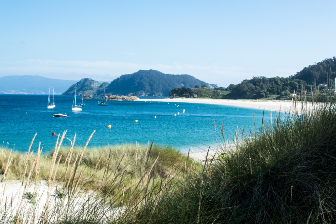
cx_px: 168
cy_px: 112
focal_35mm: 52
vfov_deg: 25.7
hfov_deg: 37.9
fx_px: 490
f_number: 11
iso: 100
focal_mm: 35
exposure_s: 1/100
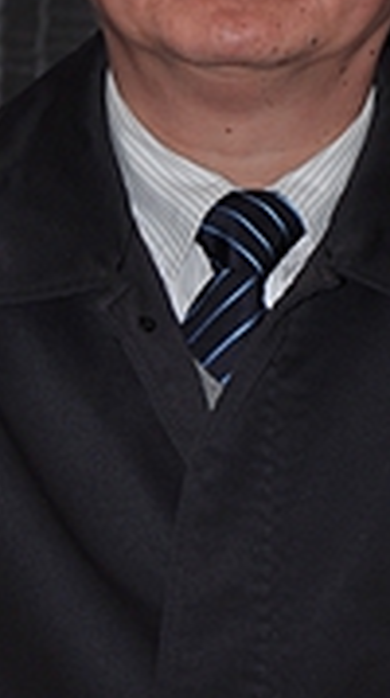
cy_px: 250
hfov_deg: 3.5
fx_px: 6431
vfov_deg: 6.2
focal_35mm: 348
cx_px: 298
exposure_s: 1/60
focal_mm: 66
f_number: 5.3
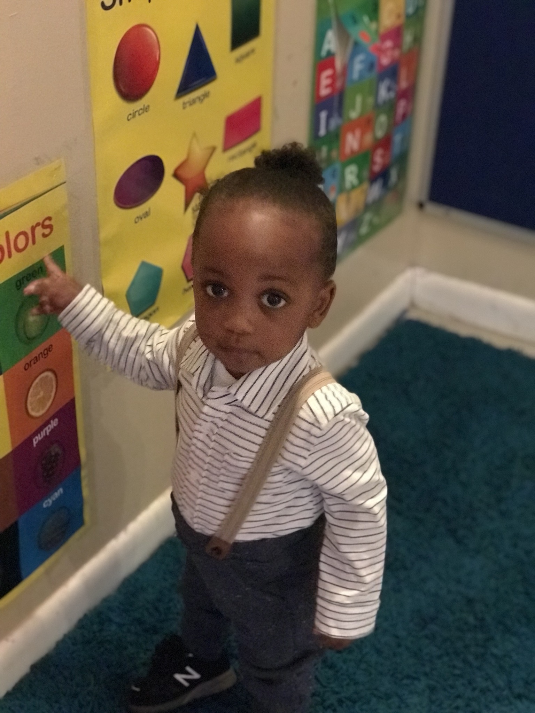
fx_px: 1175
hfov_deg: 25.7
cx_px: 268
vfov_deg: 33.8
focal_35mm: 57
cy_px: 356
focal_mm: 6.6
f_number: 2.8
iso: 1250
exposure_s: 1/60
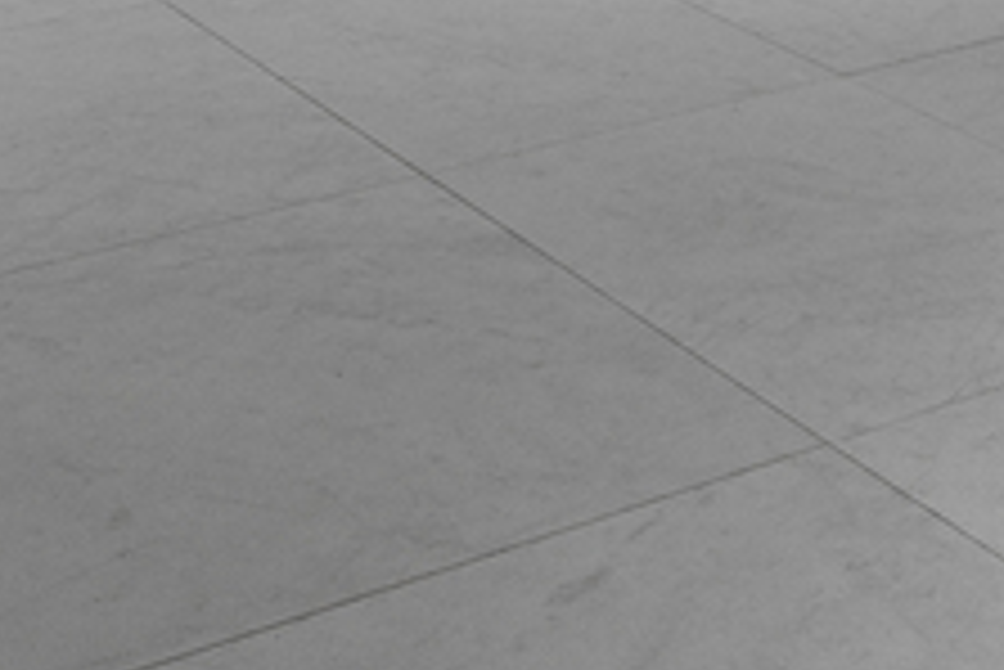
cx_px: 1247
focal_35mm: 94
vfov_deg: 12.4
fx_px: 2623
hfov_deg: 20.1
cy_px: -764
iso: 100
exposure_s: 1/4
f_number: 16
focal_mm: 14
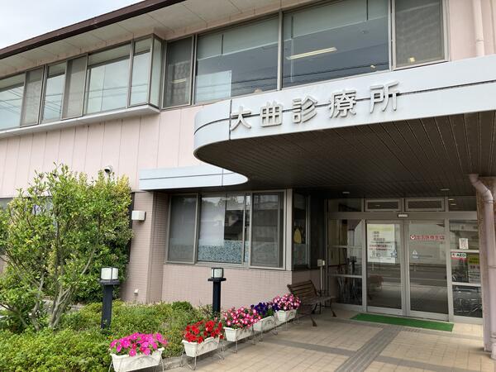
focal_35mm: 28
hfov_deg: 63.4
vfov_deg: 49.7
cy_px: 186
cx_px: 248
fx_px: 401
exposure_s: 1/736
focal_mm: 3.99
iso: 32
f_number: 1.8
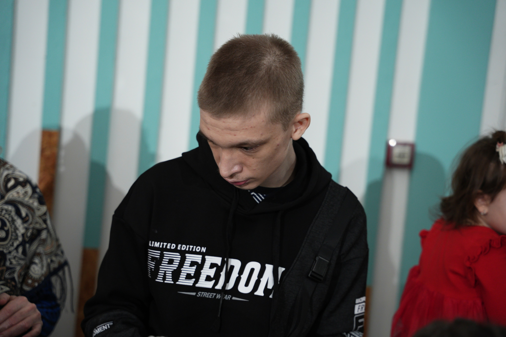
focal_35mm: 70
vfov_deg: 19.5
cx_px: 253
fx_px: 984
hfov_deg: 28.8
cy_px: 168
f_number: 2.8
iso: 1250
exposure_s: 1/160
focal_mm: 70
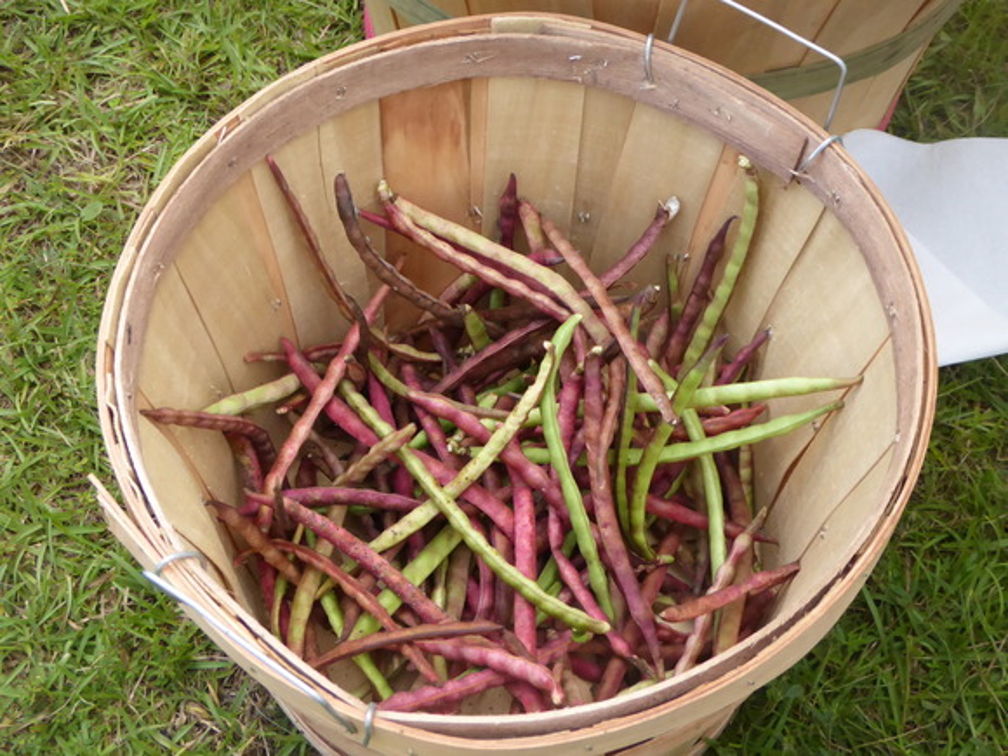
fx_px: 1660
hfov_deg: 33.8
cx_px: 504
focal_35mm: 57
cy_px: 378
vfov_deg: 25.7
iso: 400
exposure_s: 1/250
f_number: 4.1
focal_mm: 9.6
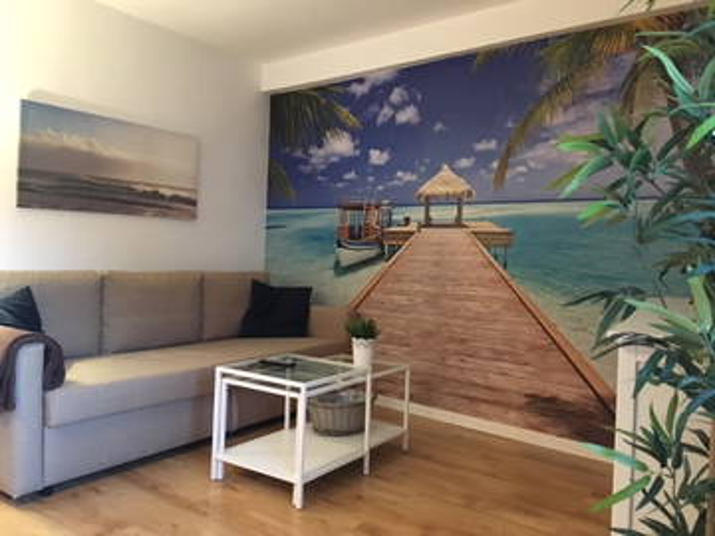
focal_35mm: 29
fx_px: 599
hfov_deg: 61.7
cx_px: 358
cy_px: 268
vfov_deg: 48.2
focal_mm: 4.15
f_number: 2.2
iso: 250
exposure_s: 1/17
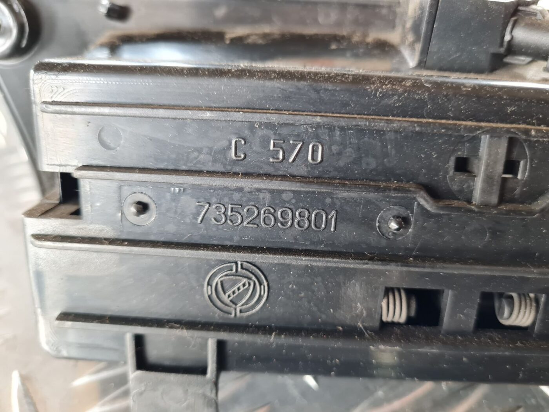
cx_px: 274
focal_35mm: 26
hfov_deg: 67.3
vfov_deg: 53.1
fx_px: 412
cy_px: 206
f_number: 1.8
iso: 500
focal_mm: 5.4
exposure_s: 1/50
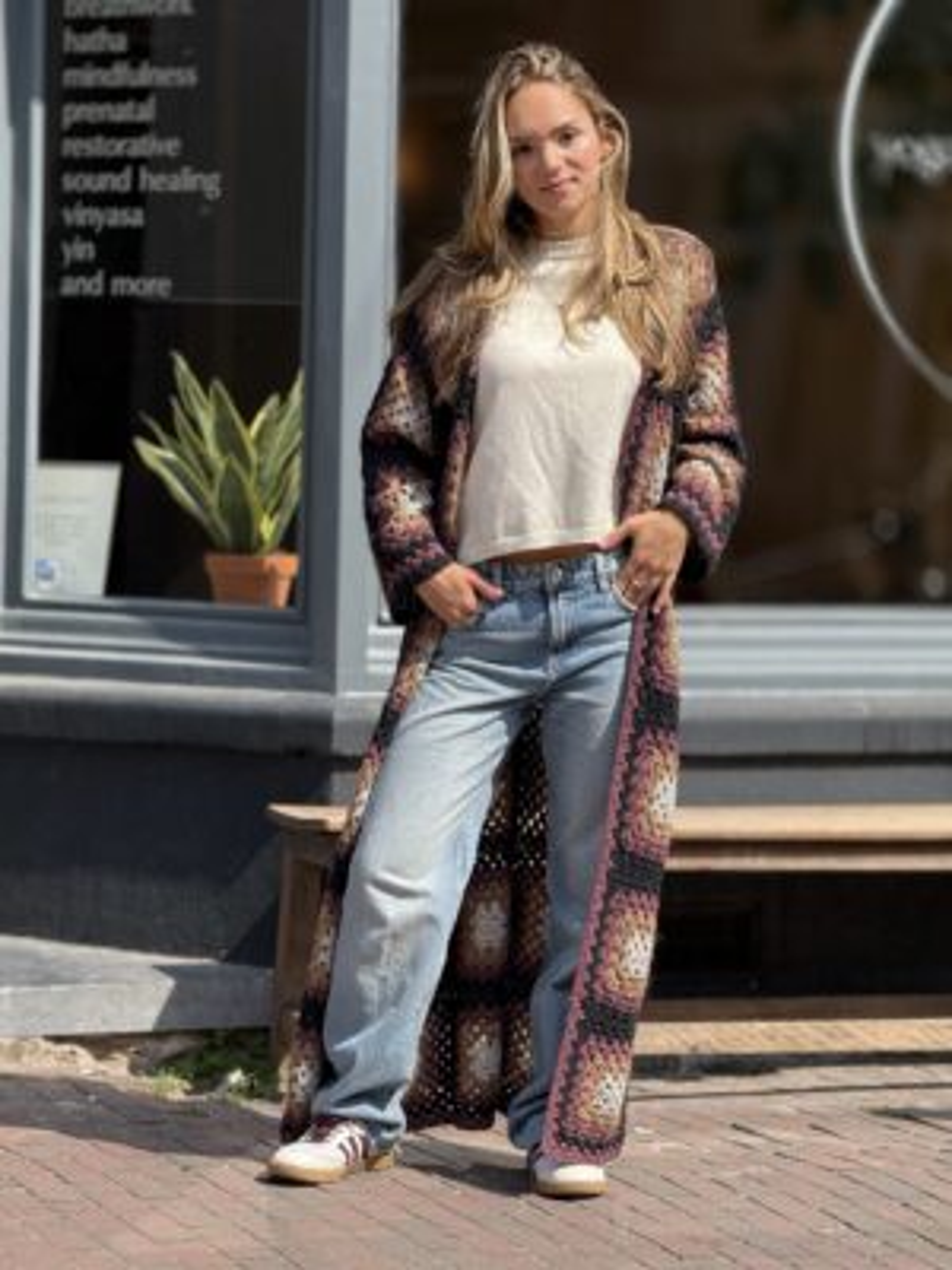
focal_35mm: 120
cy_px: 635
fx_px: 4400
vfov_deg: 16.4
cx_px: 476
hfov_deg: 12.3
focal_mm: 15.66
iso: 50
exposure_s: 1/572
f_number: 2.8
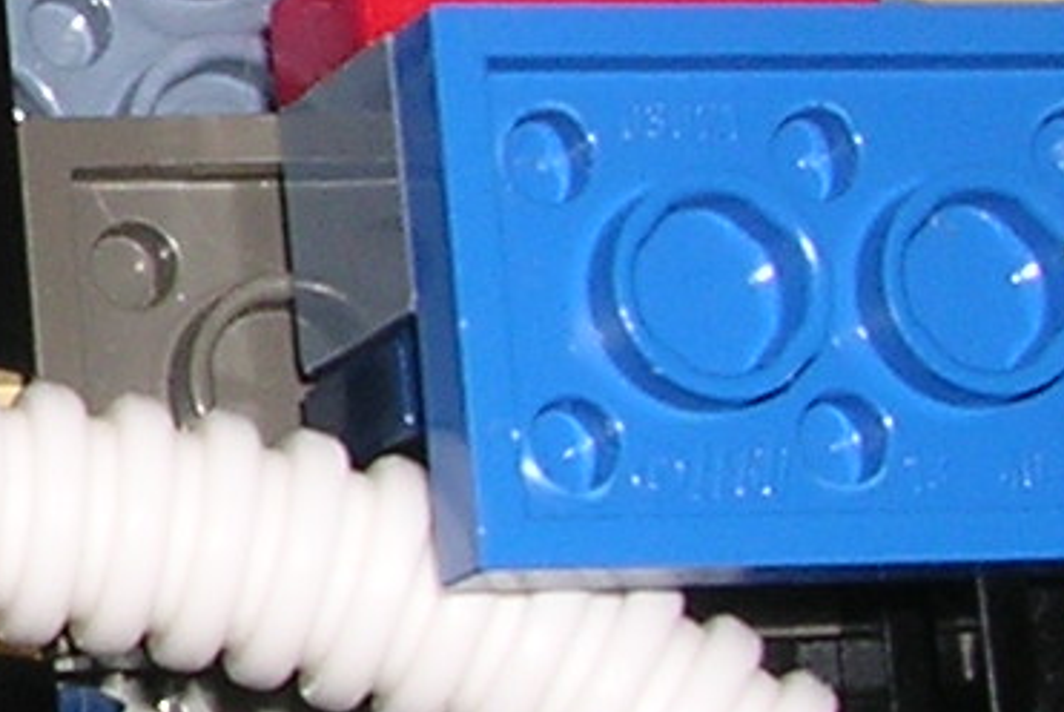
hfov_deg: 8.8
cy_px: 78
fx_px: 6448
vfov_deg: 6.3
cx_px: -1233
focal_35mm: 218
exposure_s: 1/60.1
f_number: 5.6
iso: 100
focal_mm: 5.8
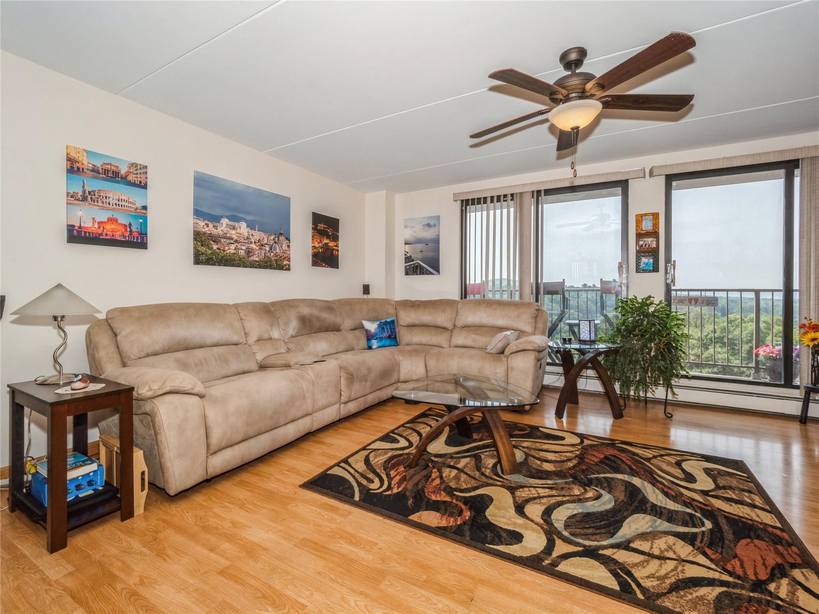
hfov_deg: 102.1
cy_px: 307
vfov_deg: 85.7
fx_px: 331
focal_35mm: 14
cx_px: 410
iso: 200
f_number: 8
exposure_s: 1/250
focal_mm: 7
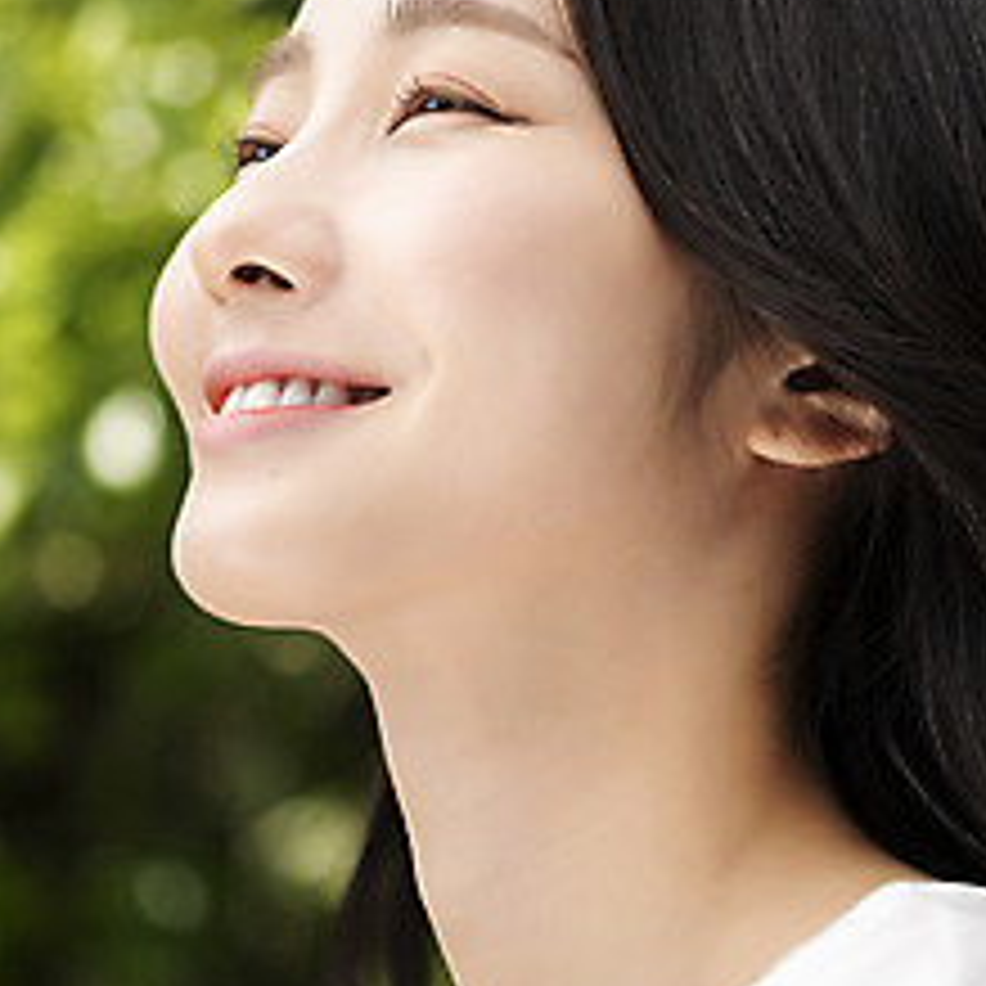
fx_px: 5253
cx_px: 525
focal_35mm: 163
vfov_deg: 10.7
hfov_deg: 10.7
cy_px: 432
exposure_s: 1/400
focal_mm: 105
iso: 100
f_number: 4
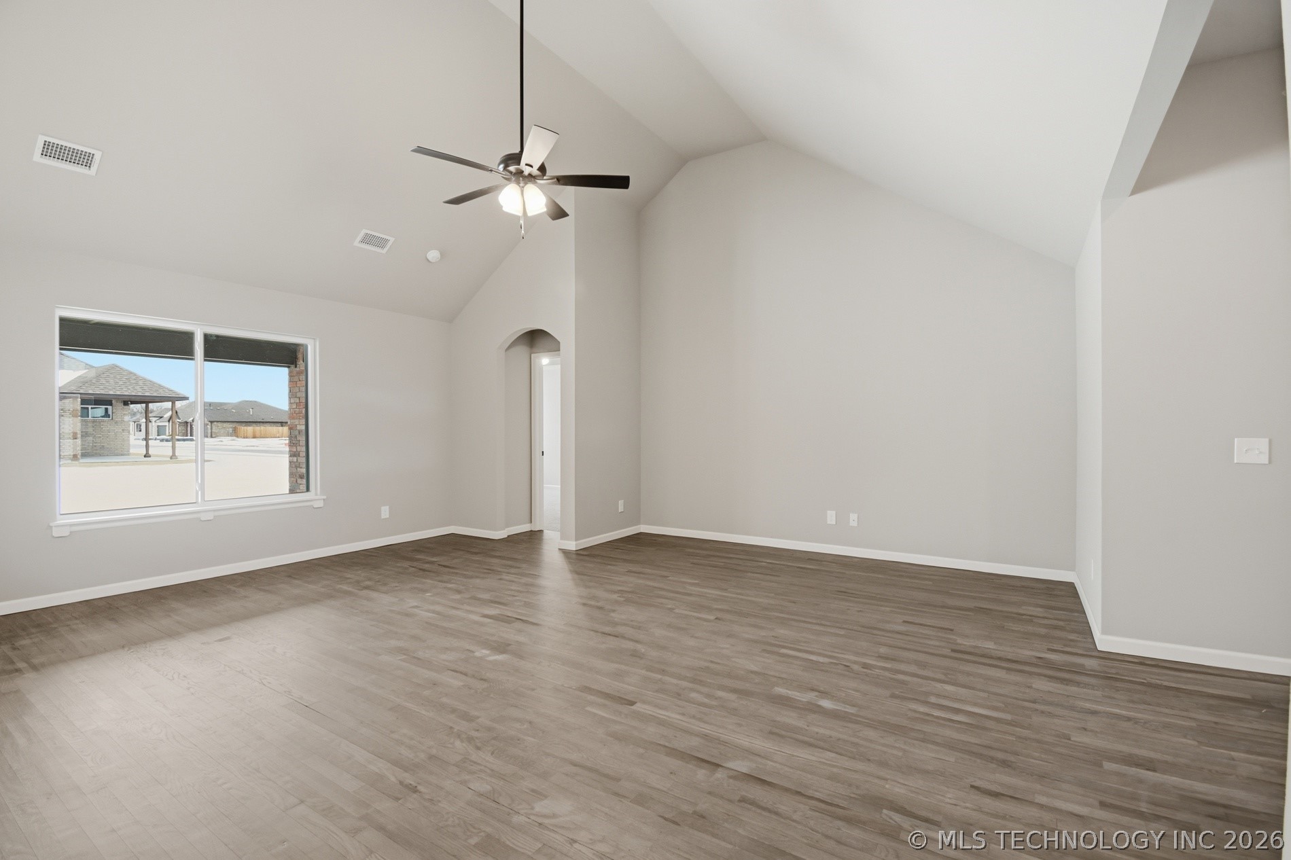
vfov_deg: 77.3
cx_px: 646
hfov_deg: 100.4
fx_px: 538
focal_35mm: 15
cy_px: 430
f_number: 13
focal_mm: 10
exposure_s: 1/15
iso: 200
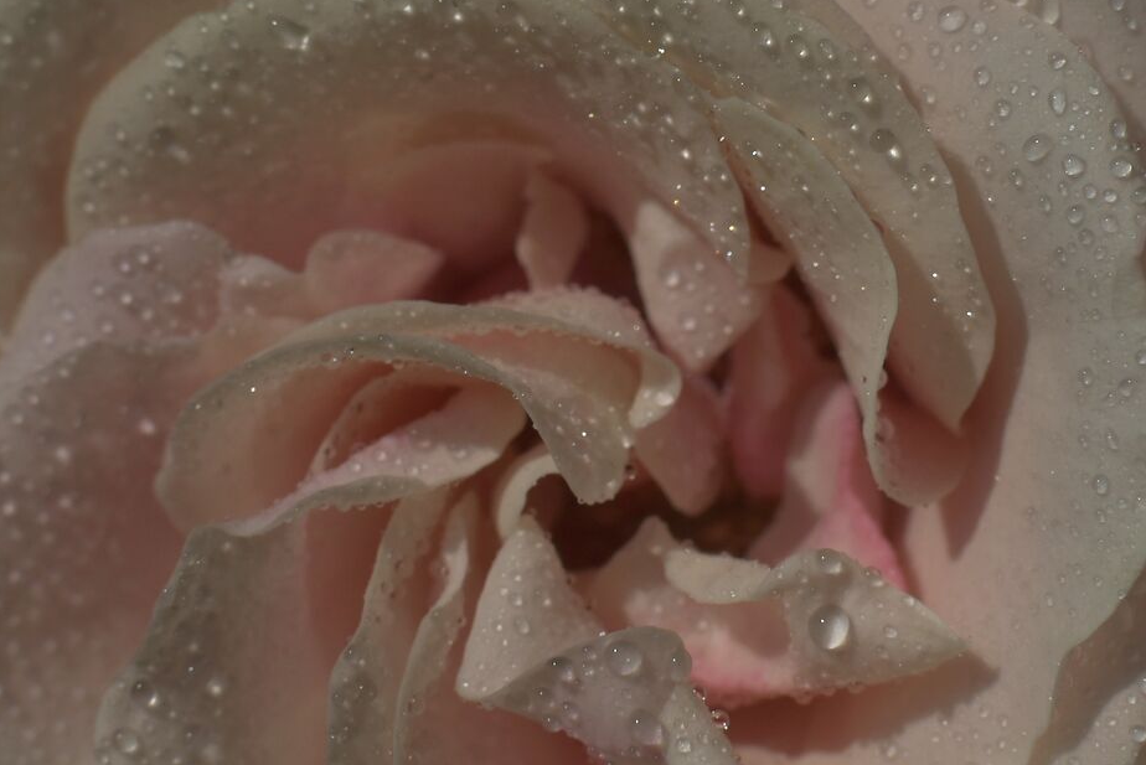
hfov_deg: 15.0
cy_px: 330
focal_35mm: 136
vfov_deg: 10.1
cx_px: 552
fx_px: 4341
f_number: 5.6
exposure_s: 1/4000
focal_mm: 35
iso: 100
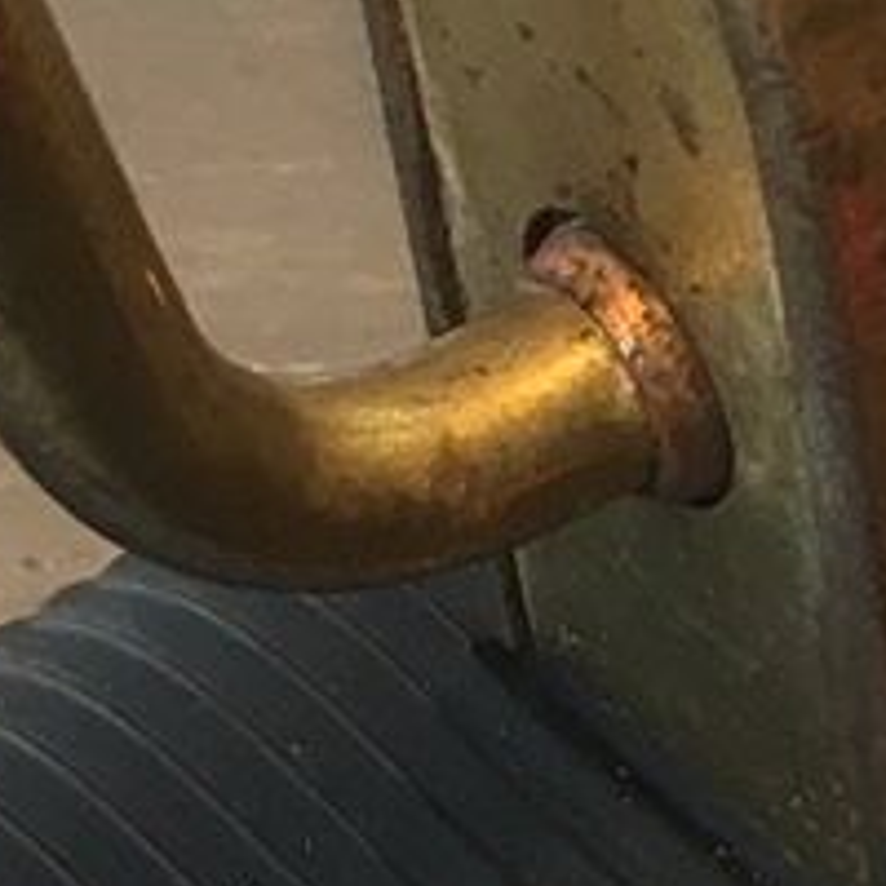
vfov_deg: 6.7
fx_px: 7500
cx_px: 1511
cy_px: 979
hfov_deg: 6.6
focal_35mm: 259
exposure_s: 1/33
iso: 25
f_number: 2.2
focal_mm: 4.15
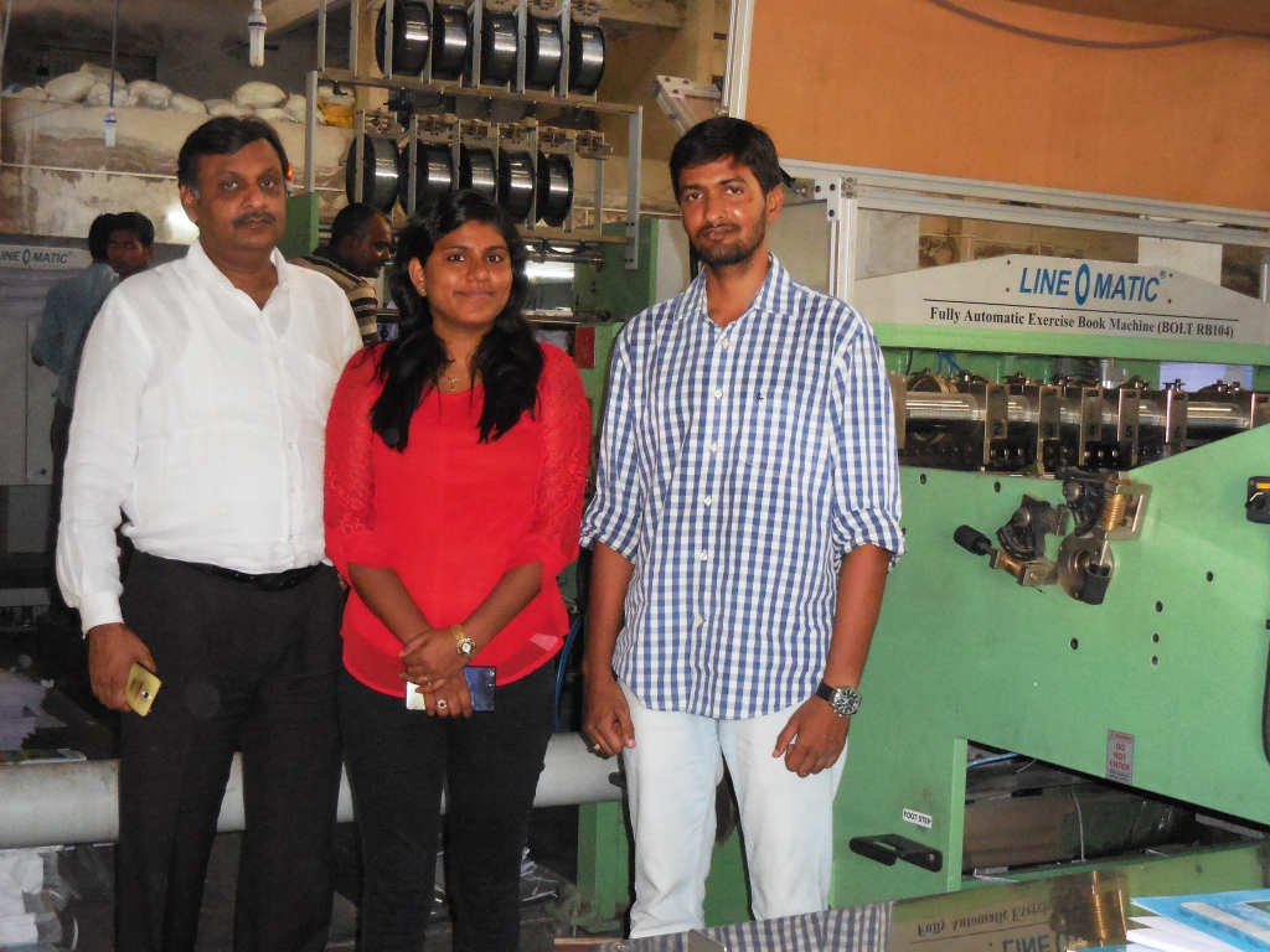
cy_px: 476
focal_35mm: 52
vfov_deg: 28.0
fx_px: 1908
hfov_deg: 36.8
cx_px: 635
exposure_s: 1/60
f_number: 4.3
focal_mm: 9.4
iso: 1000
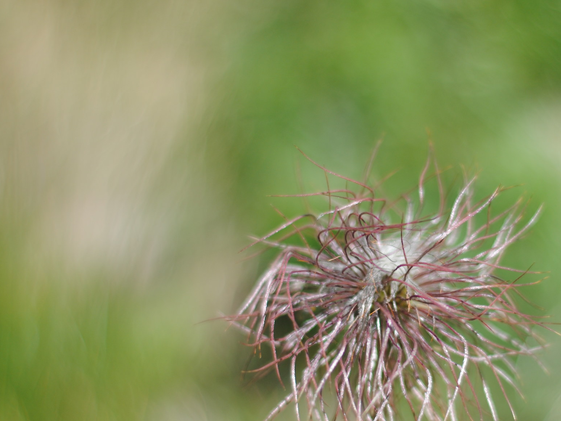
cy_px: 280
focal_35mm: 112
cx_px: 392
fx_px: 1815
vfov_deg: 13.2
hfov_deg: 17.5
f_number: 1.8
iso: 100
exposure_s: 1/3200
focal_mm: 50
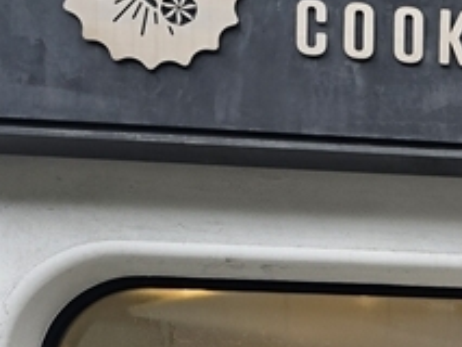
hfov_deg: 23.3
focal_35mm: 69
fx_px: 921
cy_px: 390
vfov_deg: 20.3
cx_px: 668
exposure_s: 1/120
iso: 64
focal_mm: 6.3
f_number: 1.7
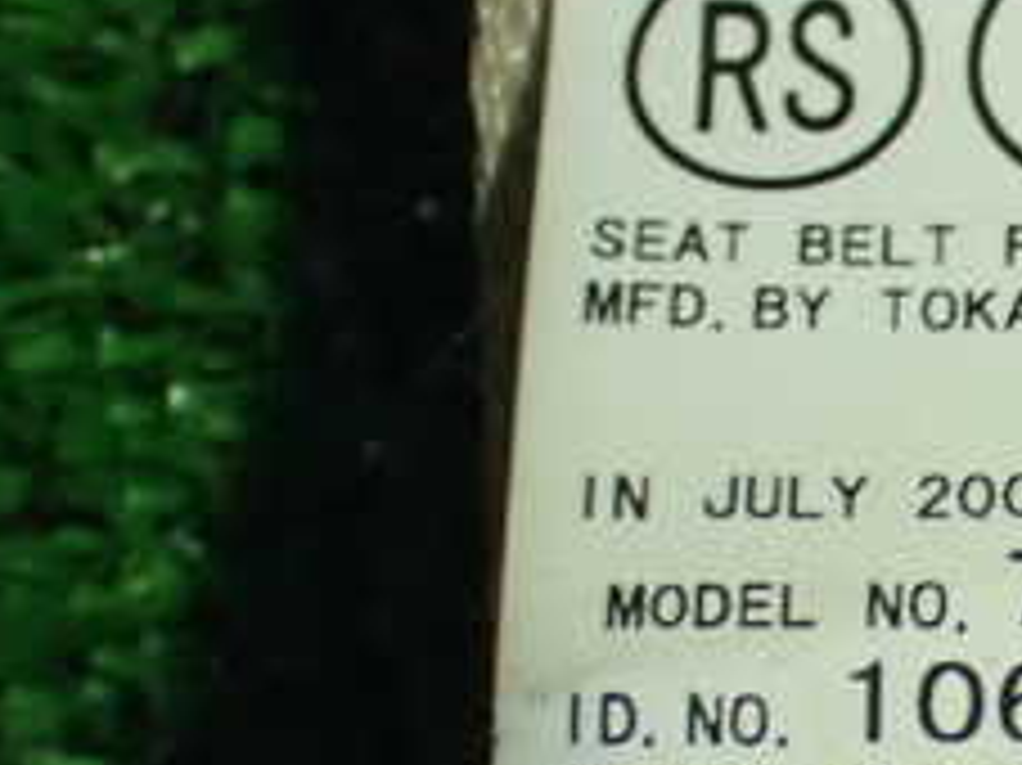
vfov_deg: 9.0
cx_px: 1238
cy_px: 518
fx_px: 4839
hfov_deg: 11.8
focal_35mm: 164
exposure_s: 1/60
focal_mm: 11.09
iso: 1600
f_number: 3.6
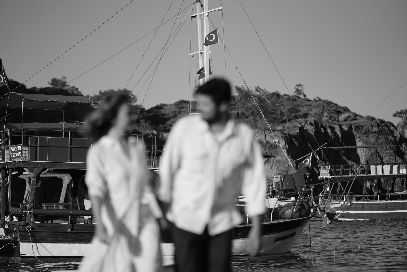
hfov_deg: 13.8
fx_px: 1685
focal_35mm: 149
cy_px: 136
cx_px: 204
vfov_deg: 9.2
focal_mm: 149
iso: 100
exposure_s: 1/2500
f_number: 2.8
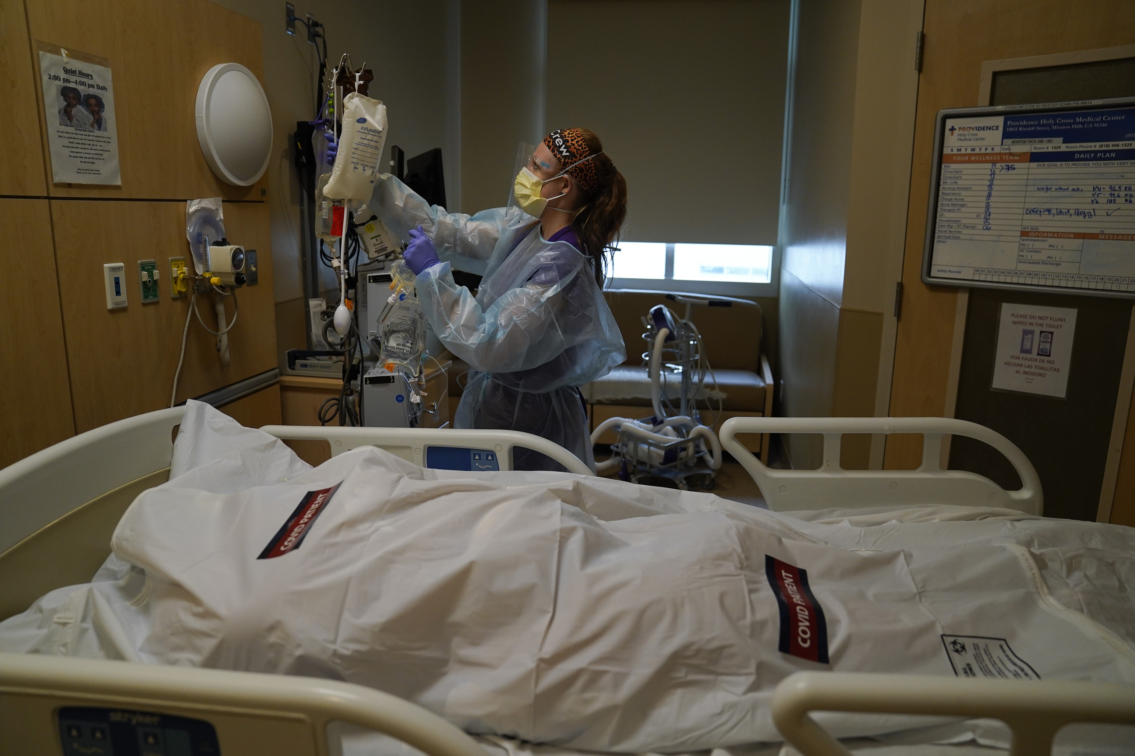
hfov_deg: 73.7
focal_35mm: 24
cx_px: 568
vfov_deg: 53.1
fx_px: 757
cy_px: 378
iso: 1600
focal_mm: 24
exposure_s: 1/400
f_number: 2.8
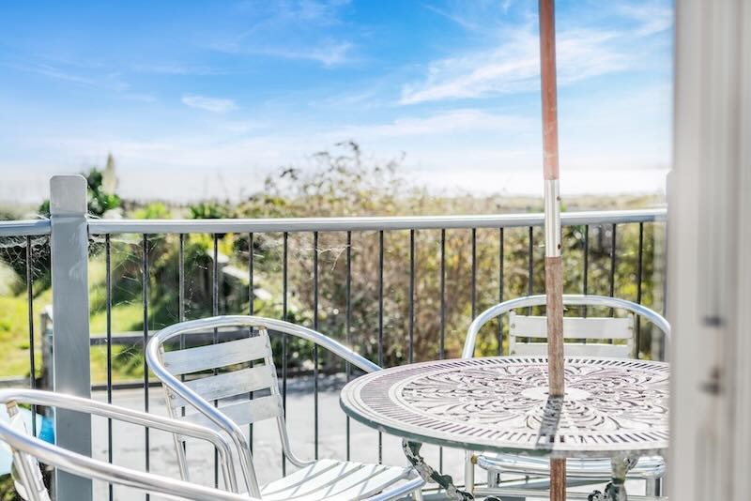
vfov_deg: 27.0
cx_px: 376
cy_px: 250
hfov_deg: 39.6
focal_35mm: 50
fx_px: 1043
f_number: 3.5
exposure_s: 1/2000
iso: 100
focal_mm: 50
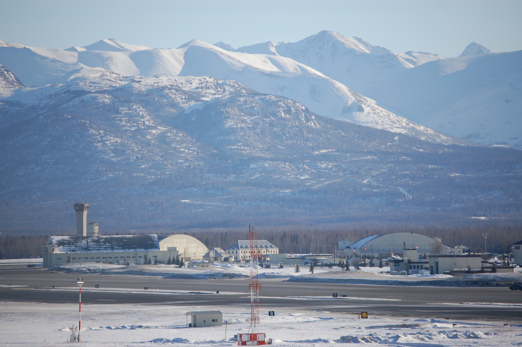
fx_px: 3586
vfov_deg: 5.5
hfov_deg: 8.3
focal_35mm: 248
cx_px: 261
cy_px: 174
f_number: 5.3
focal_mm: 165
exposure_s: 1/2000
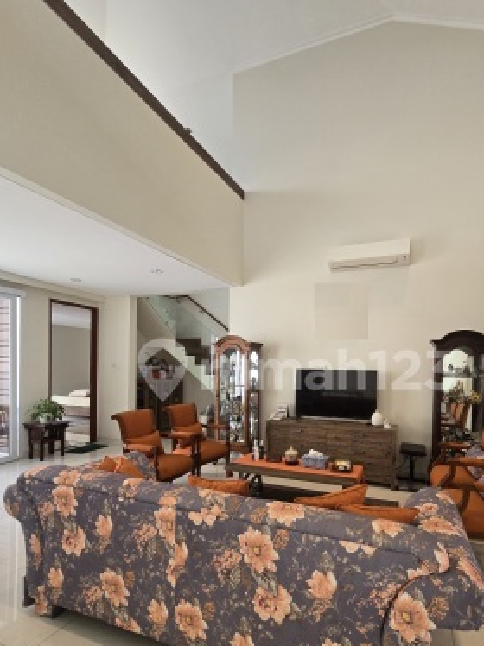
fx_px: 299
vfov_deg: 93.9
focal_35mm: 16
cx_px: 296
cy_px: 370
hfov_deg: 76.9
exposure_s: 1/50
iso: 200
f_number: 2.2
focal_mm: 2.2
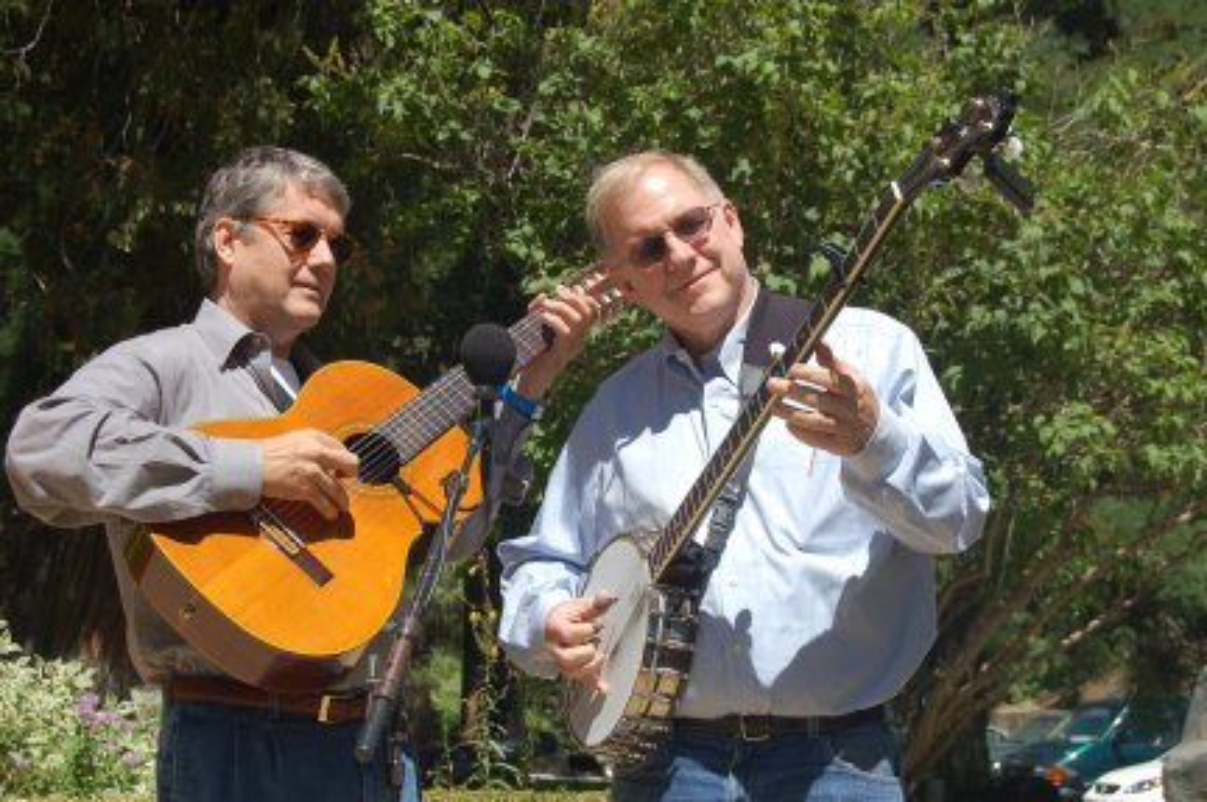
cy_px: 401
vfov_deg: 21.5
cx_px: 604
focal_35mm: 63
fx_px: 2110
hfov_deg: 31.9
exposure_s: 1/320
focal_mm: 42
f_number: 9
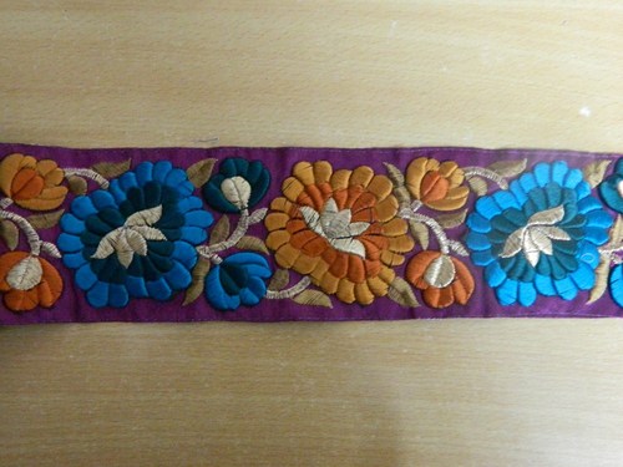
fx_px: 558
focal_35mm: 31
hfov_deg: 58.4
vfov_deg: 45.4
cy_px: 234
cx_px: 312
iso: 800
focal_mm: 5.6
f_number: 3.2
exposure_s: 1/5
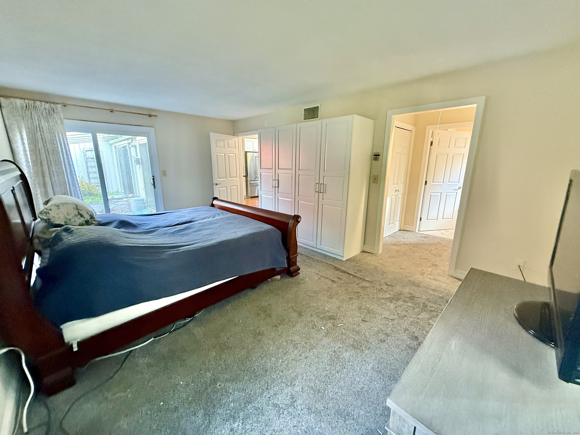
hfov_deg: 102.1
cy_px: 218
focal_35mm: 14
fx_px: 235
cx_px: 290
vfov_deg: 85.7
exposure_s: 1/60
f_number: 2.2
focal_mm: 2.22
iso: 640
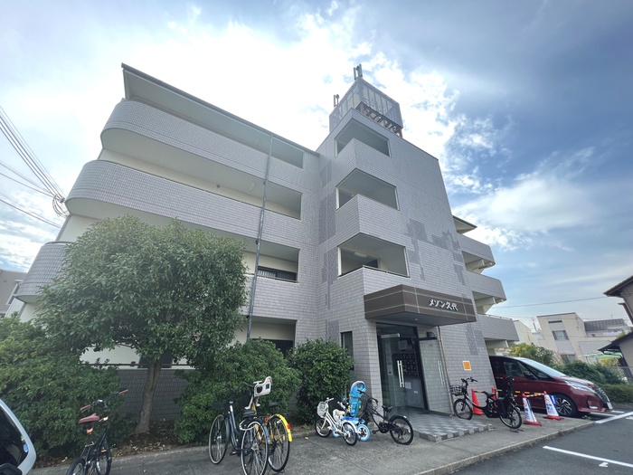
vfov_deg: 89.9
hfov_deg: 106.2
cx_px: 316
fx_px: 238
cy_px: 238
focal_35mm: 13
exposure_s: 1/485
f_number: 1.8
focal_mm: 1.57
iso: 32
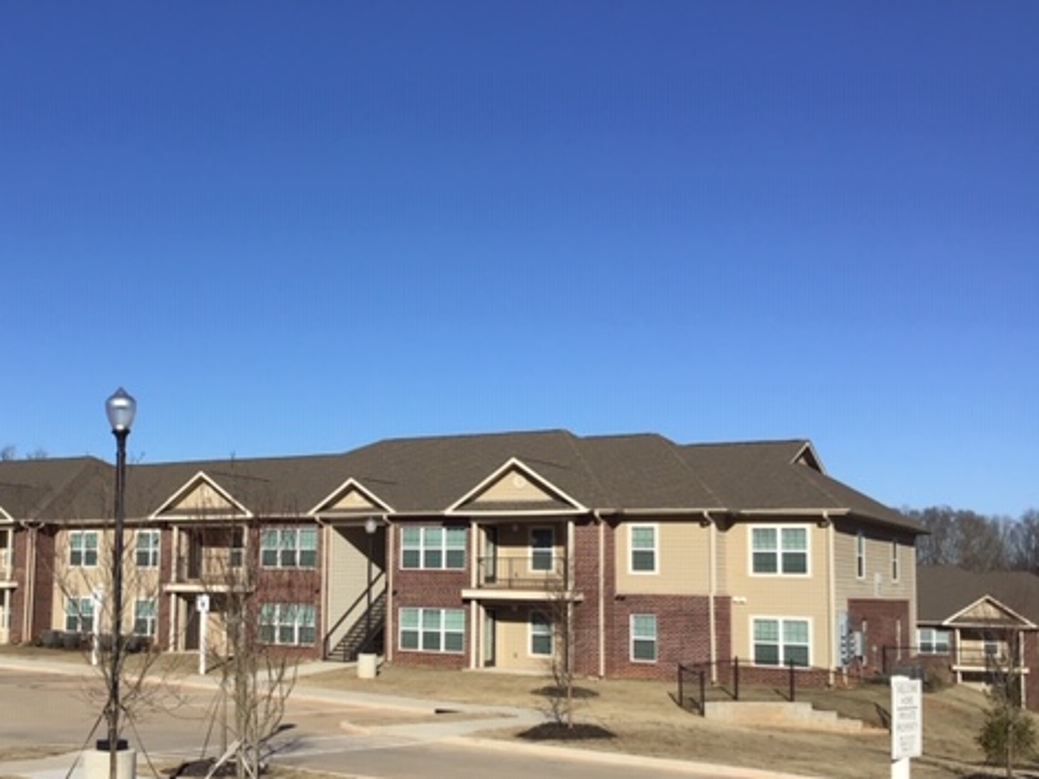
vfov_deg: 34.3
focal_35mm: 42
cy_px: 456
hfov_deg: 44.1
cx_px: 343
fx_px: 1261
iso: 25
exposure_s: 1/1988
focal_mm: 3.3
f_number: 2.4
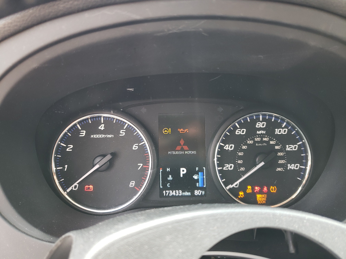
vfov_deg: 53.1
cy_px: 130
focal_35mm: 26
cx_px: 173
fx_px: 260
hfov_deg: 67.3
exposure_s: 1/60.2
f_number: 1.5
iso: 69
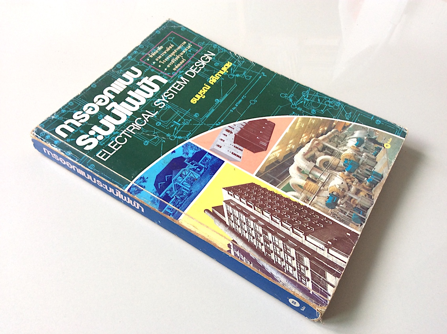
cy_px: 167
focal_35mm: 32
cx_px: 224
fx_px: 413
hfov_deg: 56.9
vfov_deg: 44.1
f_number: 2.4
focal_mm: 3.3
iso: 40
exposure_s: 1/33
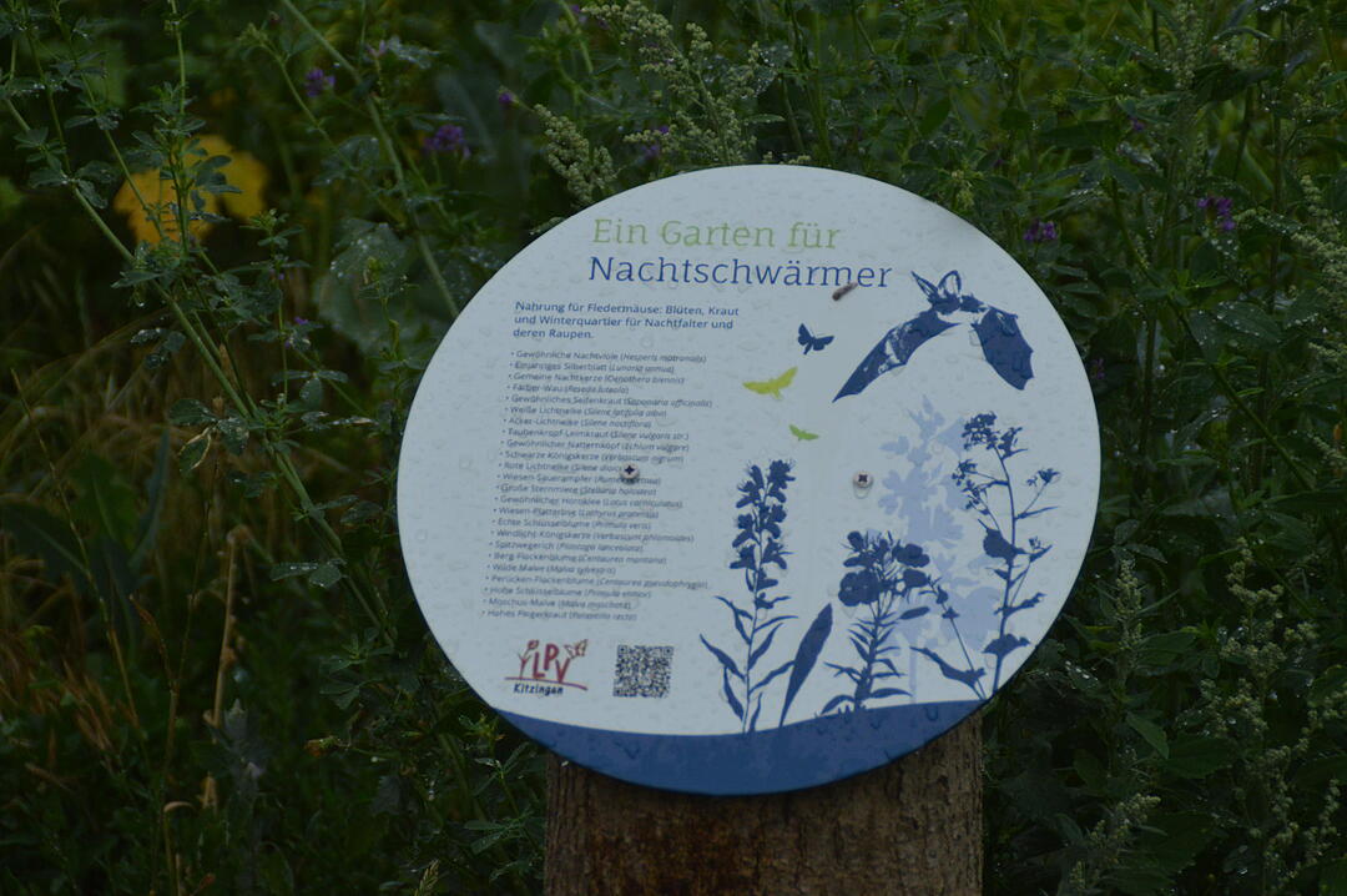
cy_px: 448
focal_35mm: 300
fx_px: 11215
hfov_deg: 6.9
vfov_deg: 4.6
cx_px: 674
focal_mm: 200
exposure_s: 1/1250
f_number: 6.3
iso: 800
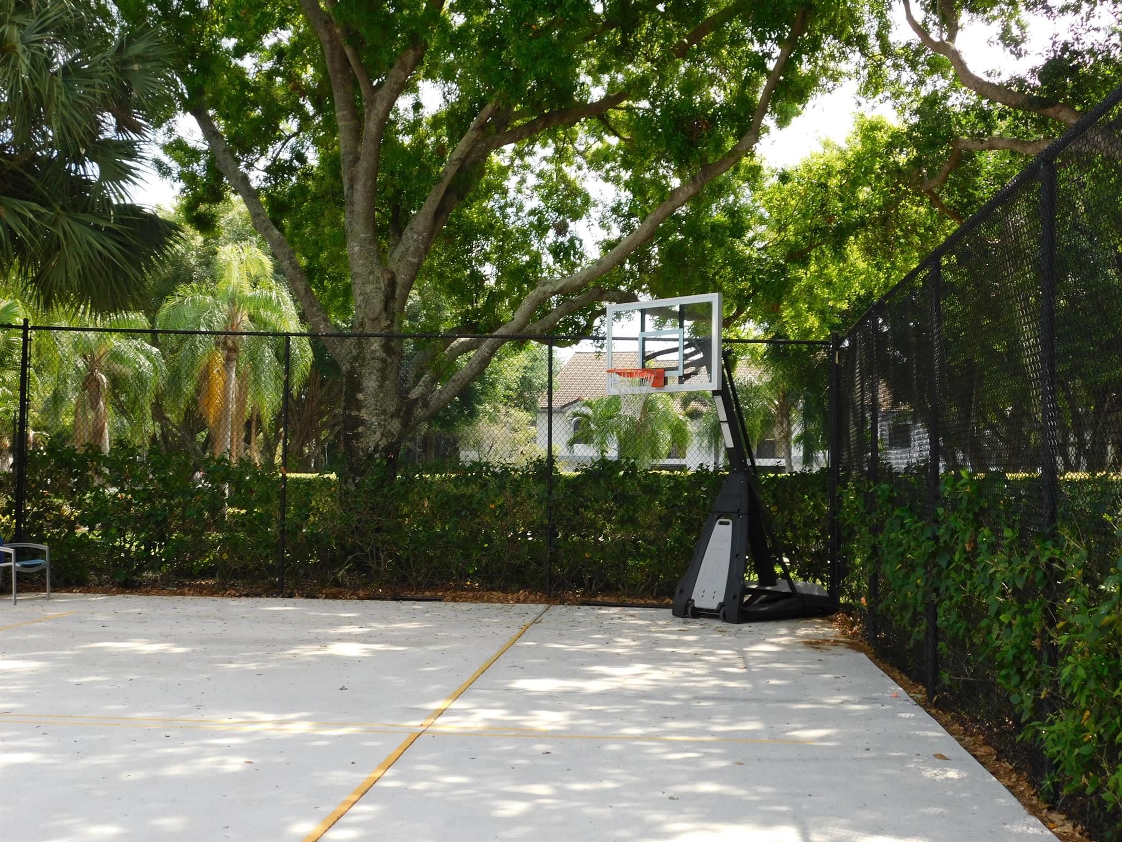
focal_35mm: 45
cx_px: 561
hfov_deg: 42.1
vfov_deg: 32.2
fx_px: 1459
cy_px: 421
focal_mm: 8
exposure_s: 1/320
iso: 125
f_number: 3.7
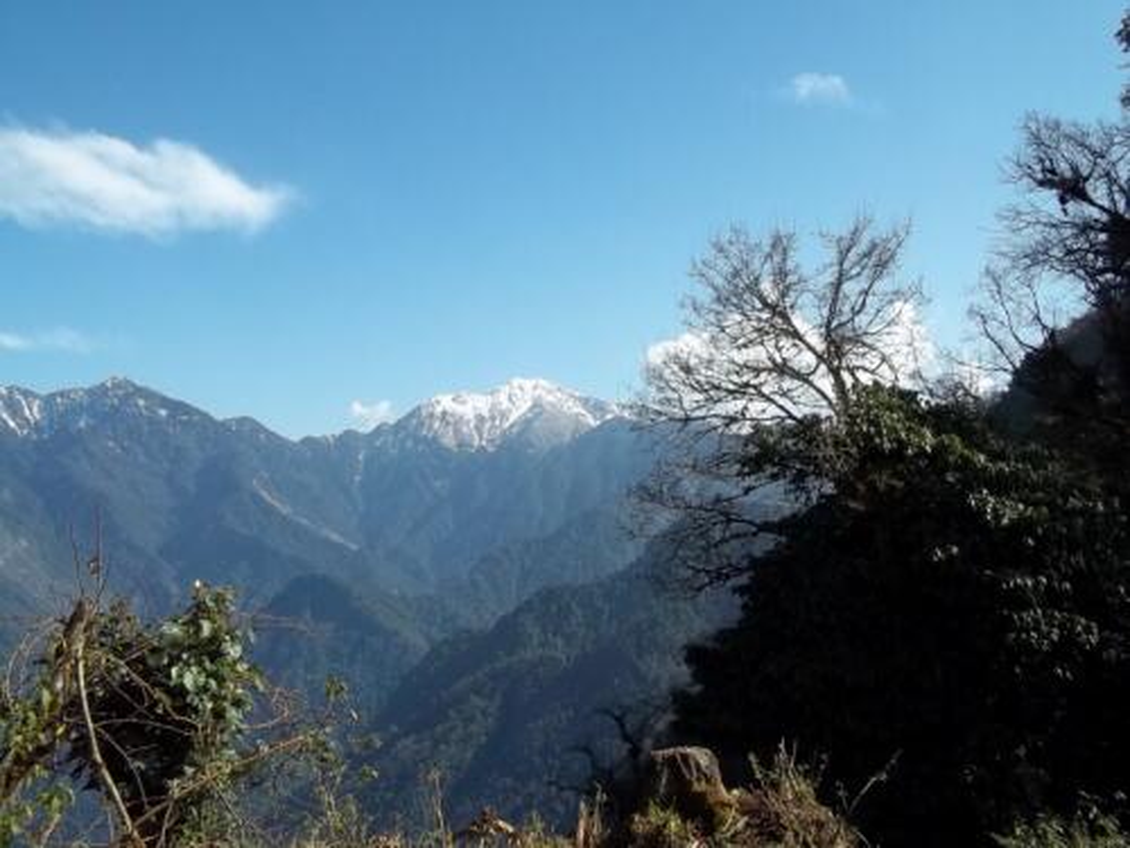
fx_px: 1045
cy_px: 424
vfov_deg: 44.2
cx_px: 565
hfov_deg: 56.8
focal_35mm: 32
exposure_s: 1/400
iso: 80
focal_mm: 5.7
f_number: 5.5
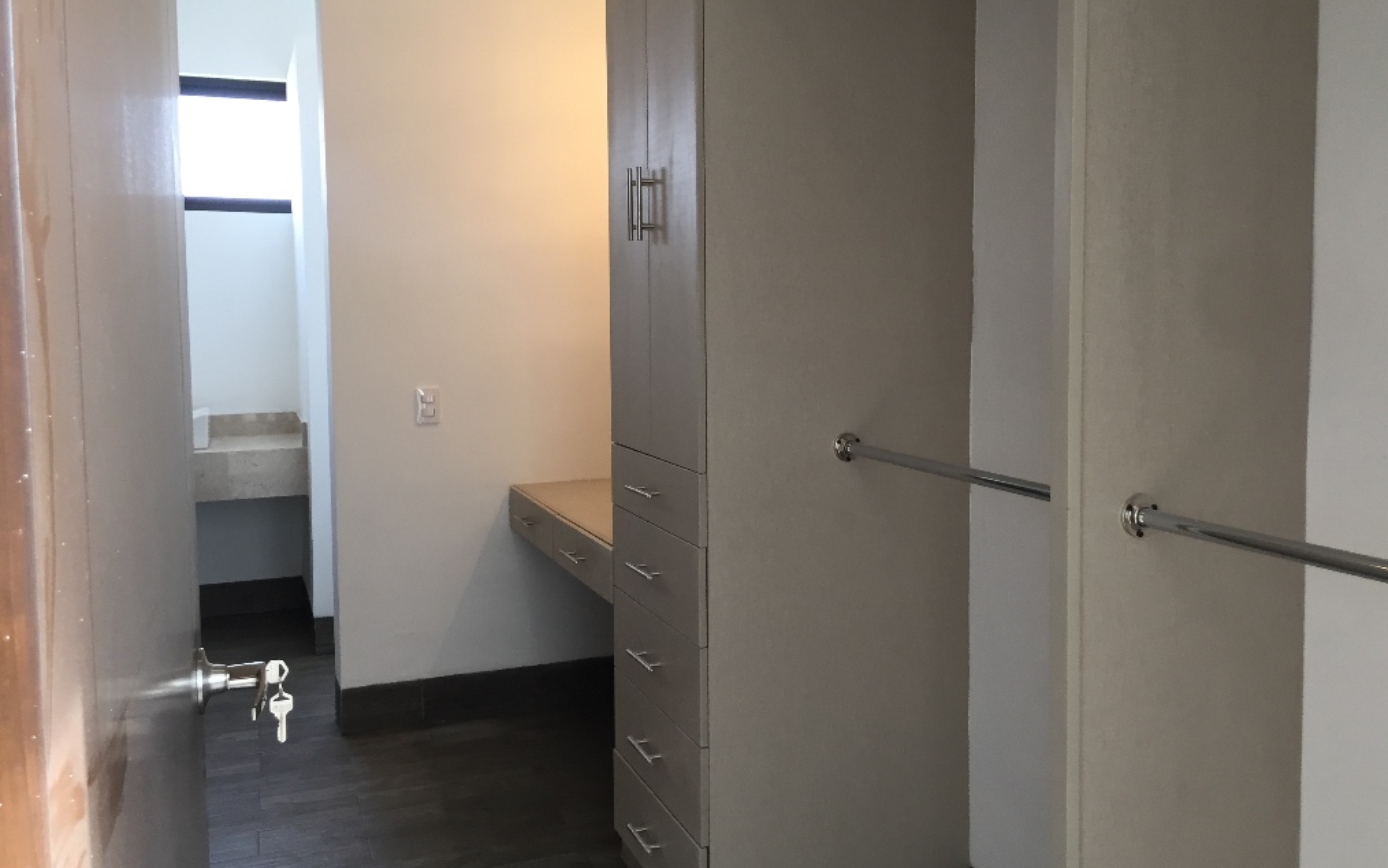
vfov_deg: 40.6
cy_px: 385
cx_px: 699
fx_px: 1173
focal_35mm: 31
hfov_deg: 61.2
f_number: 2.2
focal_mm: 4.15
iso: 32
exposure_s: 1/40
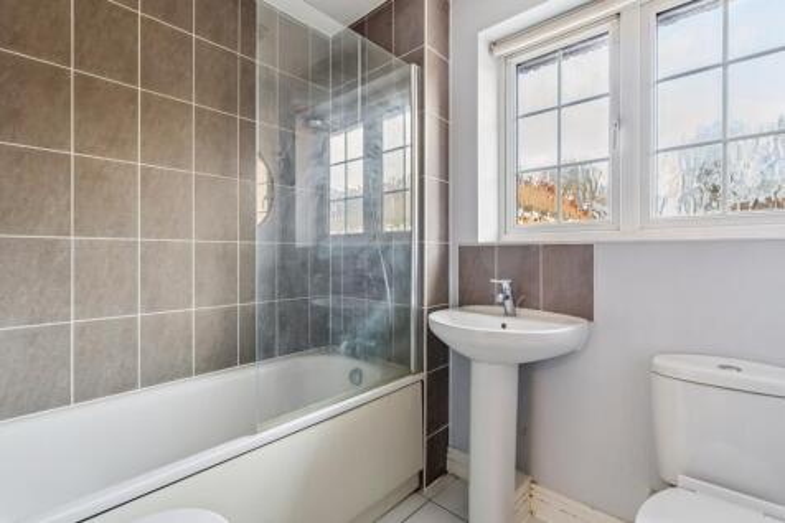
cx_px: 392
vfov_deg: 73.7
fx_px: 349
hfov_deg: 96.8
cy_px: 262
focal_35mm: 16
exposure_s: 1/8
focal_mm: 16
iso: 320
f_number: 8
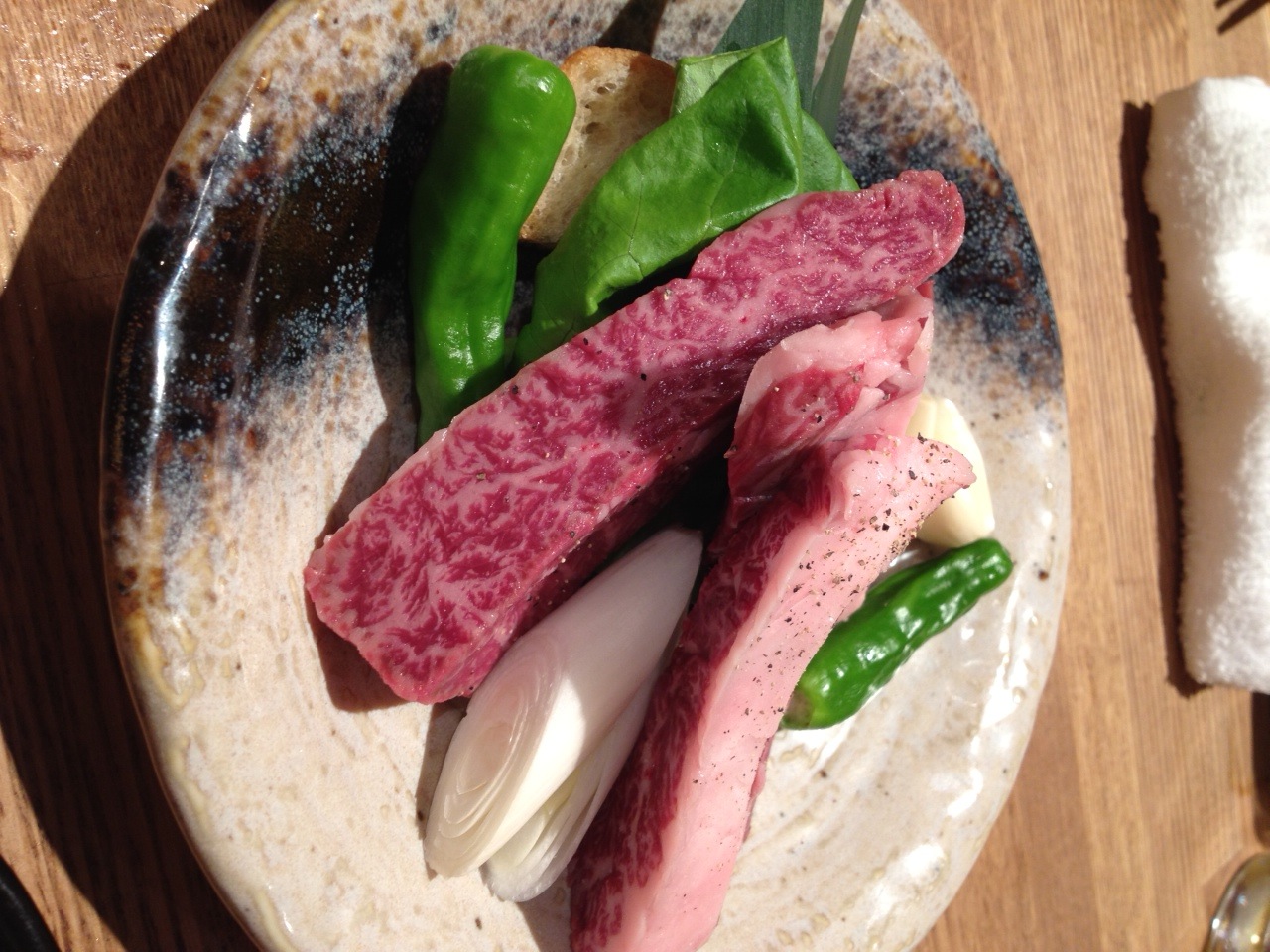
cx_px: 635
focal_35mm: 35
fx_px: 1284
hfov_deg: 52.6
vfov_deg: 40.7
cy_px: 476
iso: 80
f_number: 2.4
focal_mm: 4.28
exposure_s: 1/20
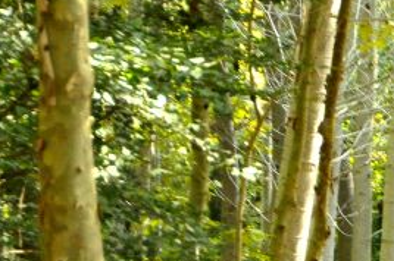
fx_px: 7007
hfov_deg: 3.2
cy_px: 207
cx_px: 515
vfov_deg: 2.1
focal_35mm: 641
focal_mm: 112
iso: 1600
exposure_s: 1/125
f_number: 5.3
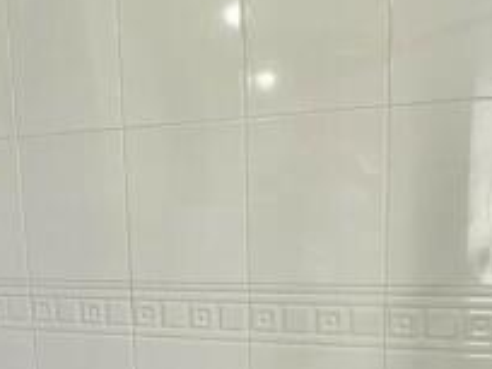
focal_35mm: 40
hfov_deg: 44.3
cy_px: 257
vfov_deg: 35.5
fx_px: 569
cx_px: 93
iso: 125
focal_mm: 2.22
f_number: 2.2
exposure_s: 1/99
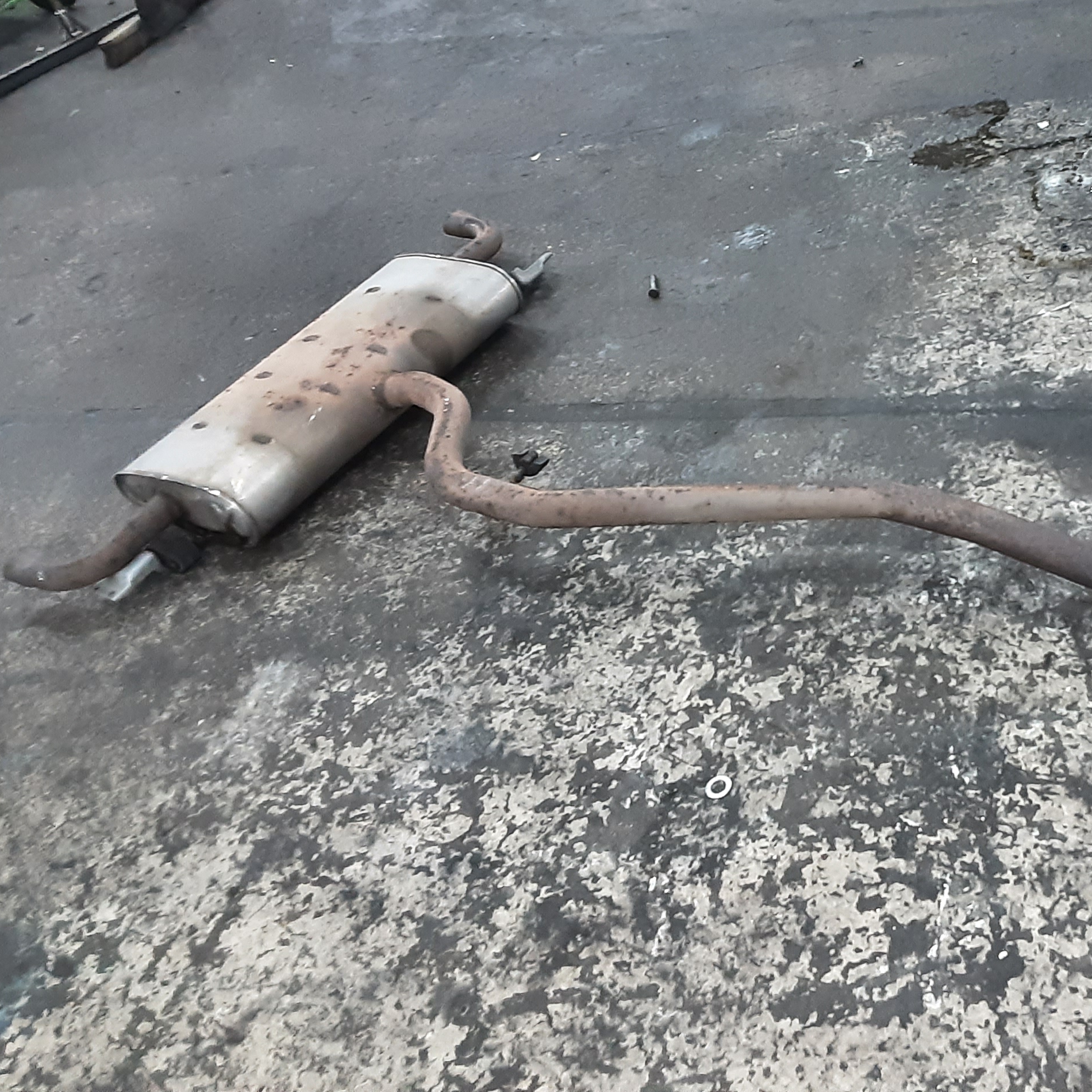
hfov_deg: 38.9
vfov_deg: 40.5
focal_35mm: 41
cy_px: 389
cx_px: 914
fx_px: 1463
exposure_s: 1/25
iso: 250
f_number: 1.9
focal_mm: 2.91
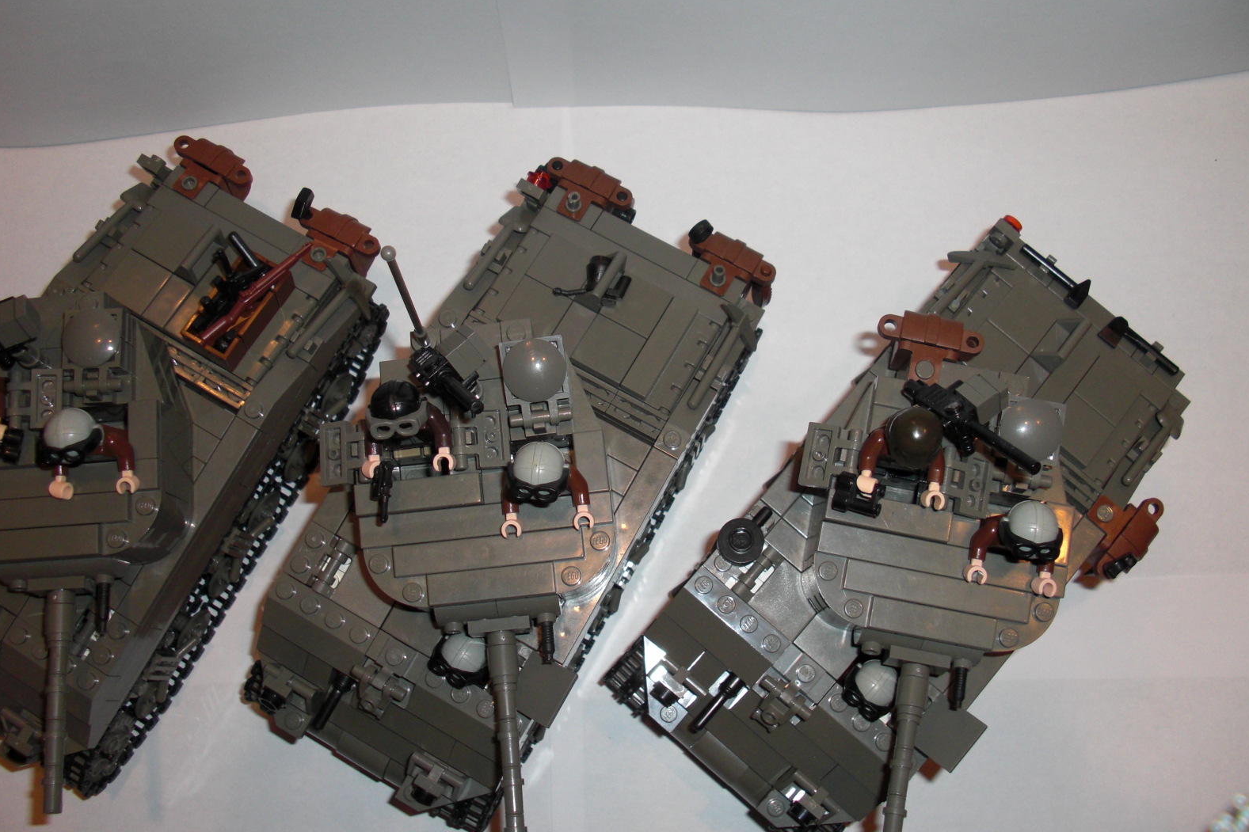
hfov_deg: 50.7
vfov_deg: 35.0
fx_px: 1318
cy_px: 414
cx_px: 619
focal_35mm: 38
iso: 100
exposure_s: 1/60
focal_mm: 6.3
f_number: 2.8
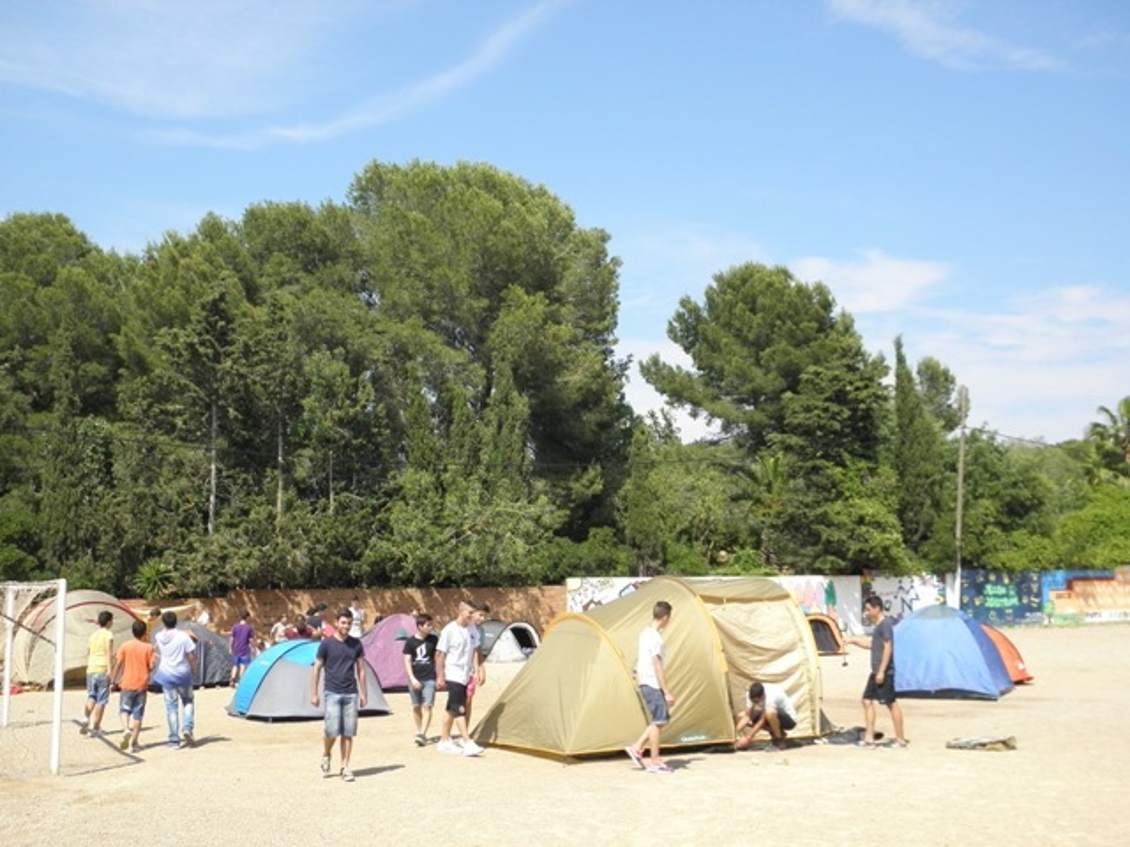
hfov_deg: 45.8
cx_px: 565
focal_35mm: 41
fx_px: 1338
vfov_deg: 35.1
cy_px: 424
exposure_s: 1/200
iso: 160
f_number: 7.6
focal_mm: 7.5
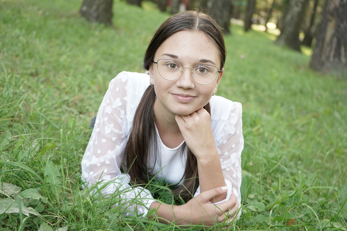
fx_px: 520
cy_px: 116
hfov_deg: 36.9
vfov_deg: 25.1
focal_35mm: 54
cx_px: 174
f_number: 5
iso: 500
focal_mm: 54
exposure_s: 1/60
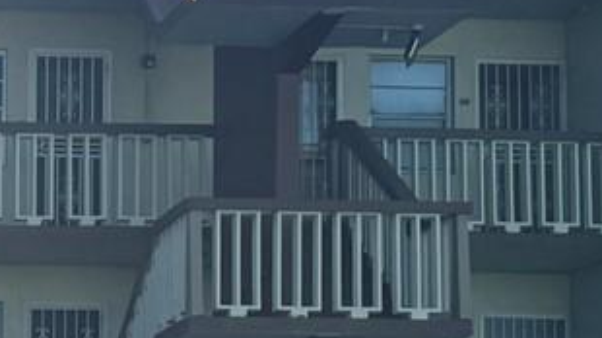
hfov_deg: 14.4
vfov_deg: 8.8
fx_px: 2154
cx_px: -396
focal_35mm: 135
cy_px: 455
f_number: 1.78
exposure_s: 1/7937
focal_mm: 6.76
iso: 80
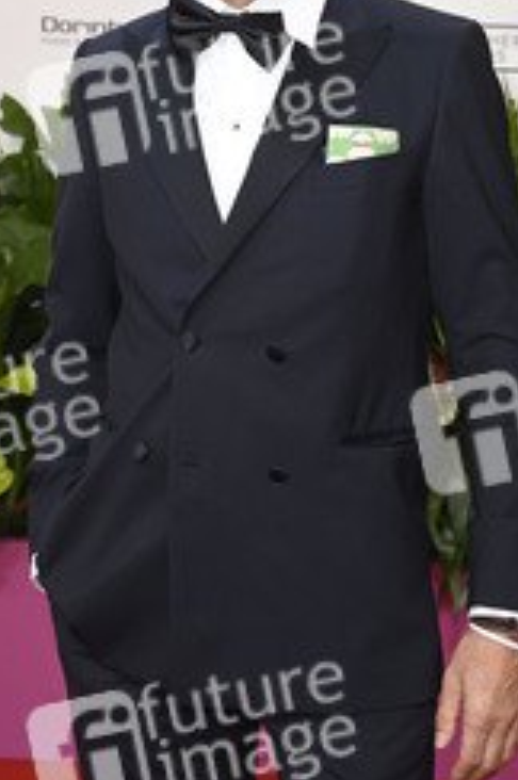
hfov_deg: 11.1
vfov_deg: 16.6
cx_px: 285
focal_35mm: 123
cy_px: 259
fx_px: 2662
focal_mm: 75
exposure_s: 1/200
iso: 640
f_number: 6.3
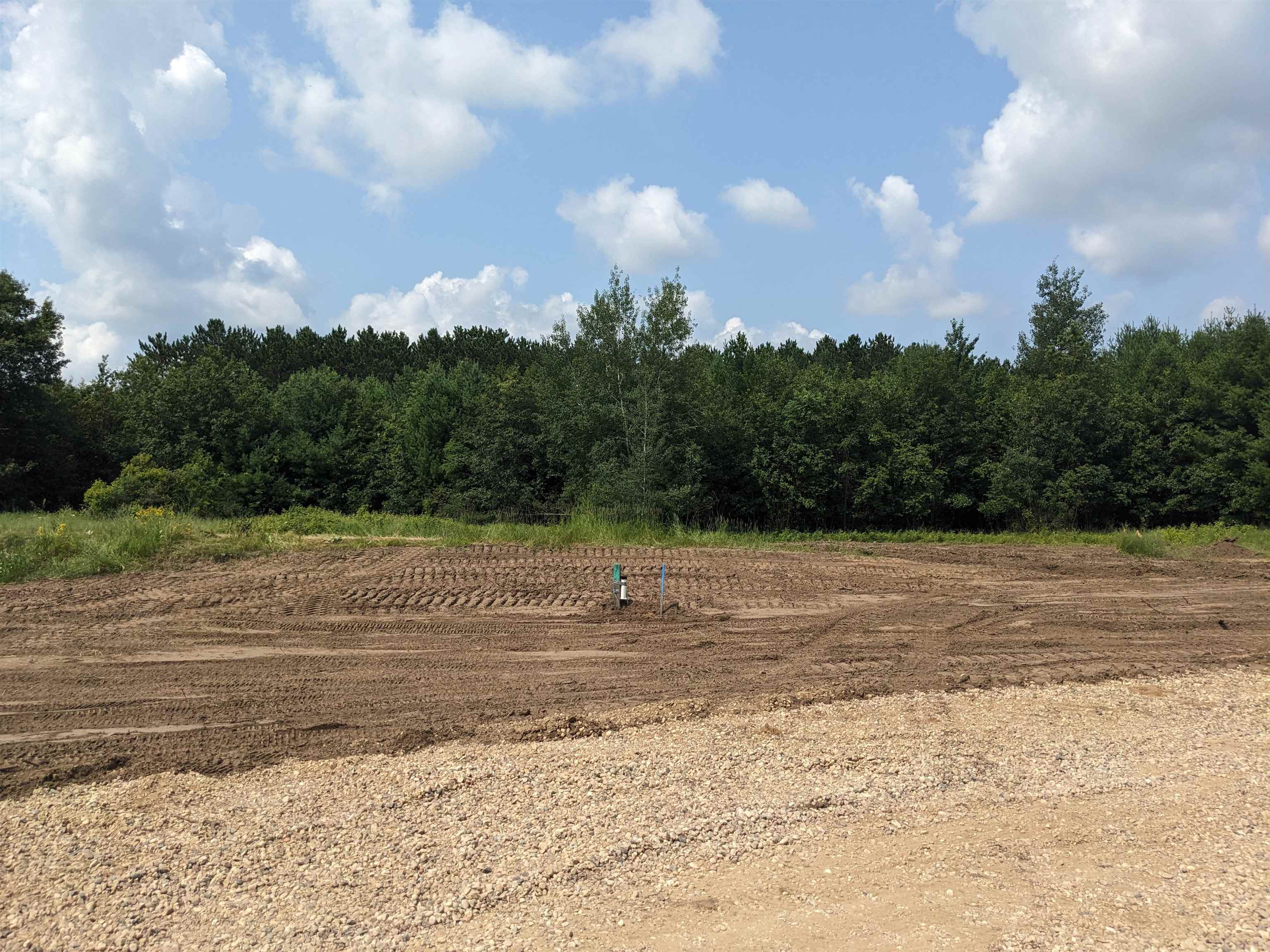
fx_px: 991
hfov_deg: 65.3
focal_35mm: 27
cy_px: 476
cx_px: 635
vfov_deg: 51.4
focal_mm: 4.38
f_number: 1.73
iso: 66
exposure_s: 1/3906
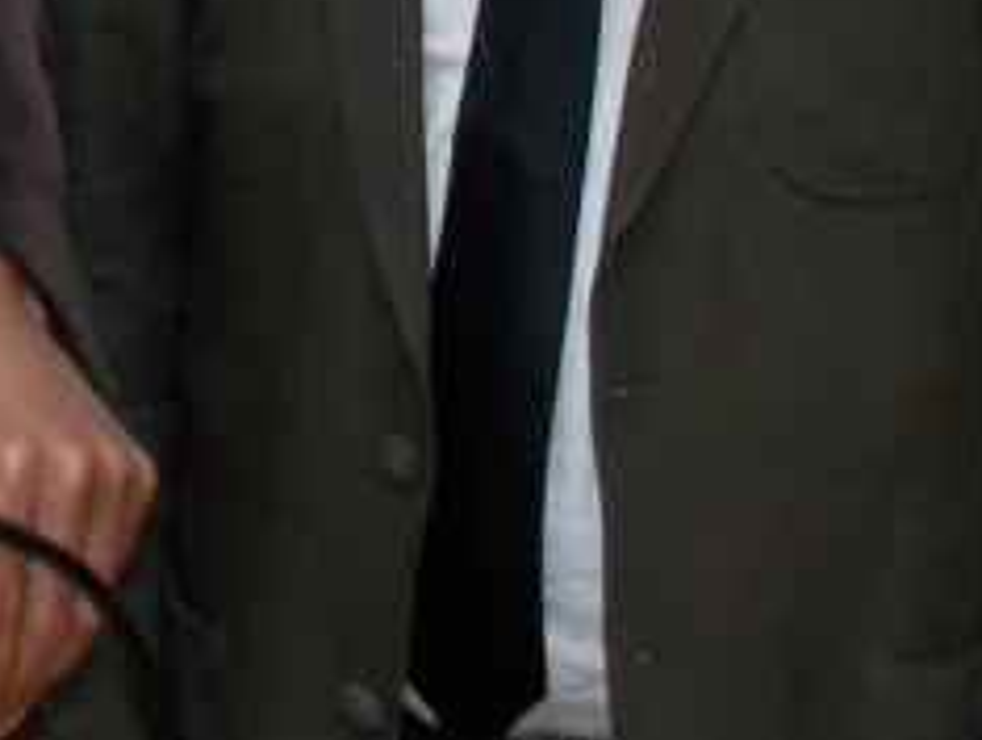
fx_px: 3665
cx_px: -493
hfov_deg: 14.3
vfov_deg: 10.5
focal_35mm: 129
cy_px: -773
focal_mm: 4
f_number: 3.1
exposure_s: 1/30
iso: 200
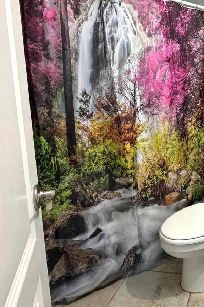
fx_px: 230
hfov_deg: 40.5
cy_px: 123
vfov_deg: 66.7
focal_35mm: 27
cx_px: 214
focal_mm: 2.22
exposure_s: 1/60
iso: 500
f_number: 2.2
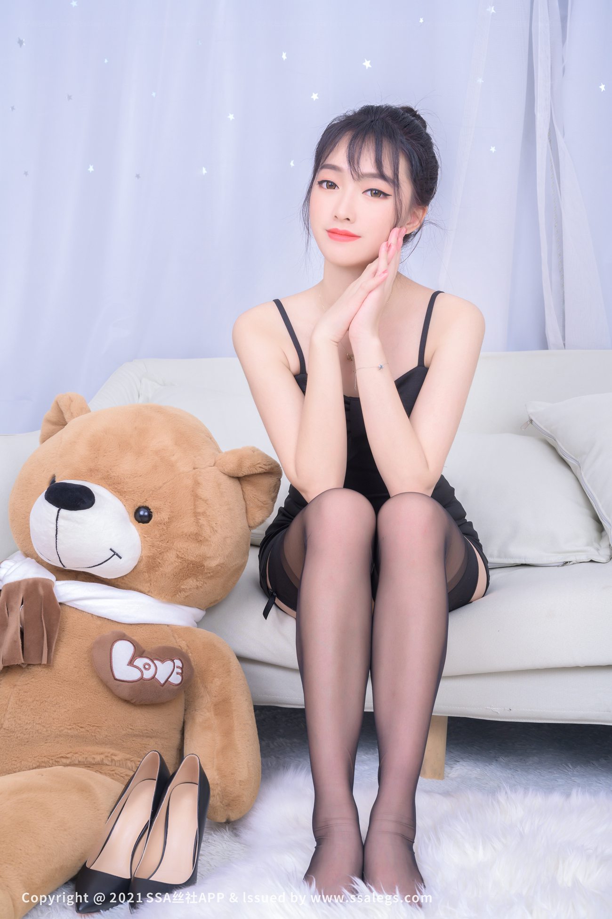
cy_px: 460
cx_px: 306
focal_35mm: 50
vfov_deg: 39.6
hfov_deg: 27.0
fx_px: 1275
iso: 400
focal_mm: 50
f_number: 8
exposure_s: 1/160
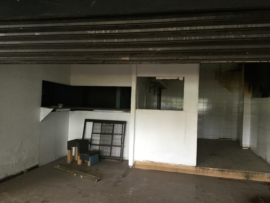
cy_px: 102
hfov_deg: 58.3
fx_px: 242
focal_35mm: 31
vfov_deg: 45.5
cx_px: 135
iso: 125
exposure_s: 1/30
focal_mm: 3.3
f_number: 2.4
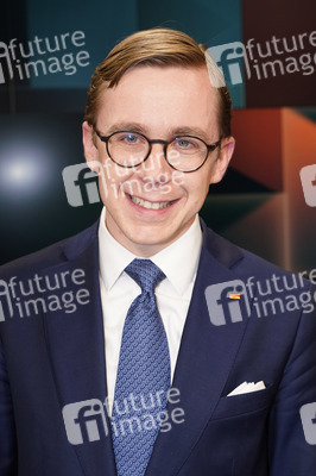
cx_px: 158
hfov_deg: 24.2
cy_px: 238
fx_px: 739
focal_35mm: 56
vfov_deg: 35.7
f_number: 5.6
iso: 2000
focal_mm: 56
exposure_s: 1/125
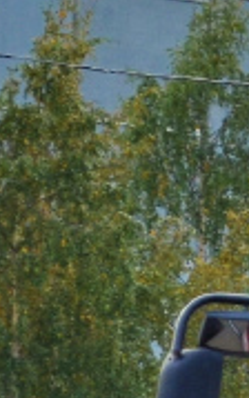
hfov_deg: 2.1
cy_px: 332
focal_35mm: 611
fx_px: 6625
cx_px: 989
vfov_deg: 3.4
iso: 250
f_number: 5.6
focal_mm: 55
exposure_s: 1/250
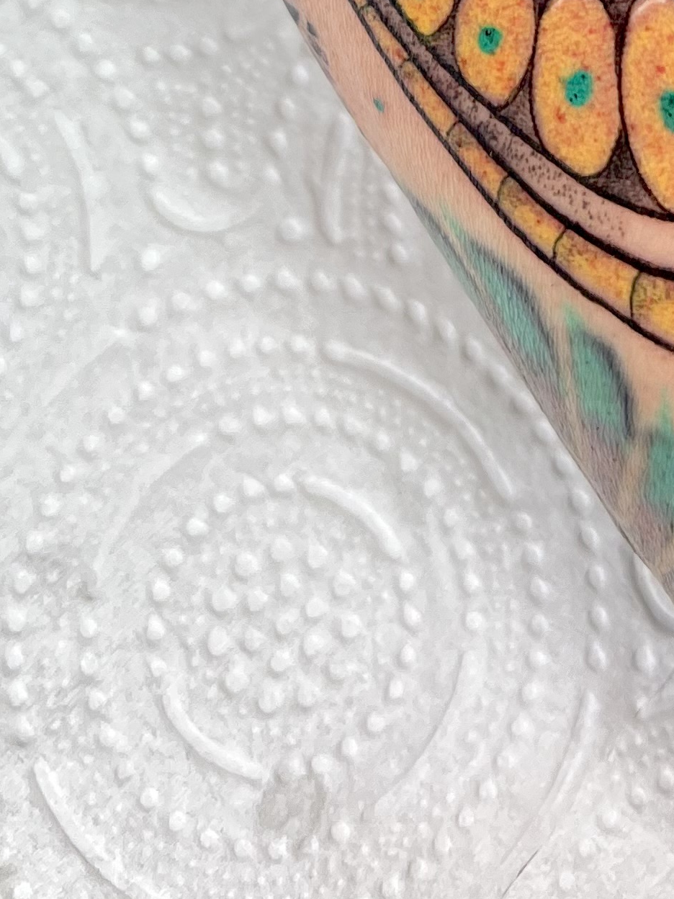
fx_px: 2181
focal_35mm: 84
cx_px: 441
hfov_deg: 17.5
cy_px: -545
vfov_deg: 19.5
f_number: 1.5
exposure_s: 1/121
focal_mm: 5.7
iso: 80
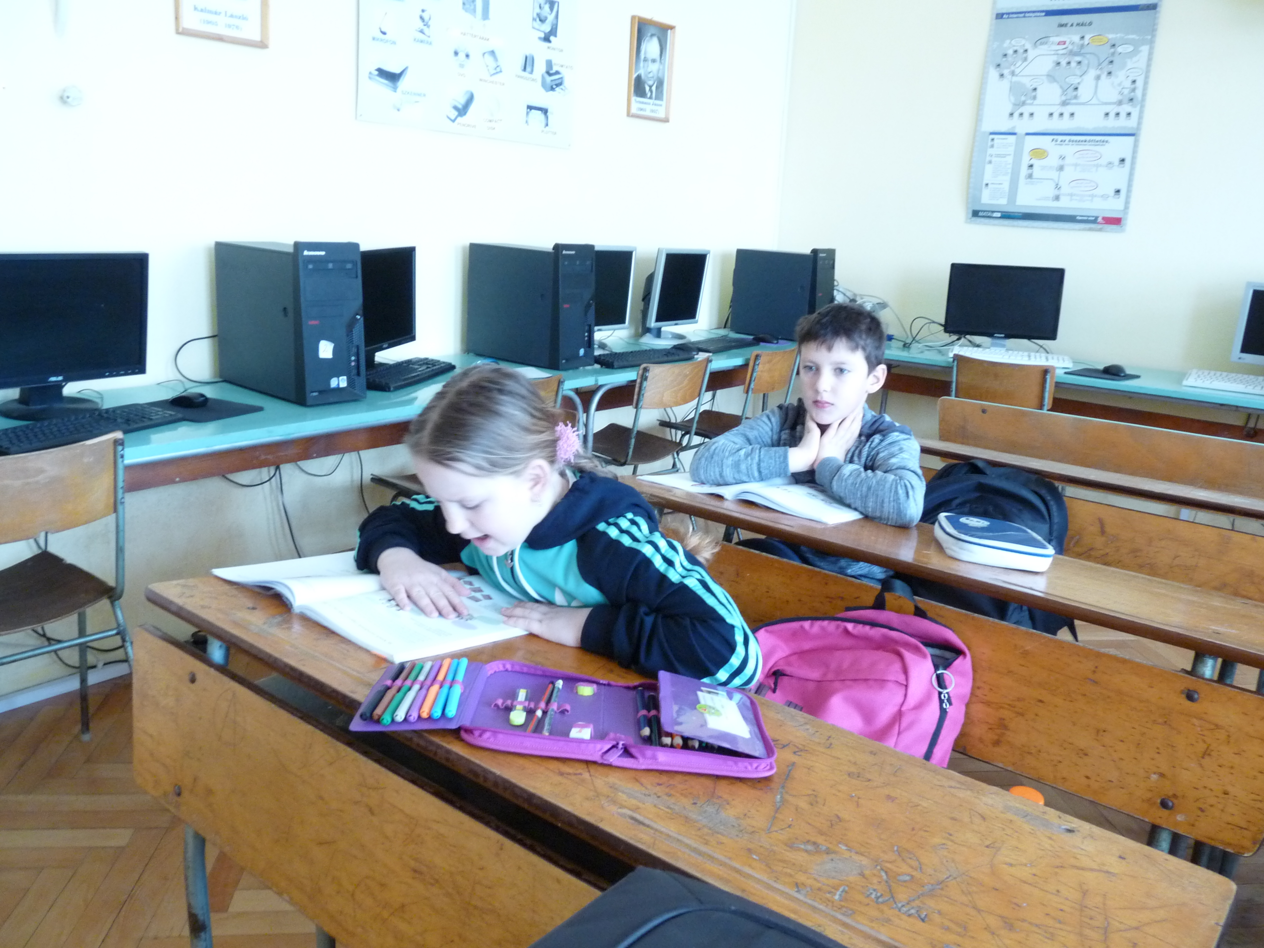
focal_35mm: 27
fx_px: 986
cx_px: 632
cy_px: 474
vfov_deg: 51.4
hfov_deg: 65.3
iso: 400
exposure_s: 1/6
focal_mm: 4.8
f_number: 4
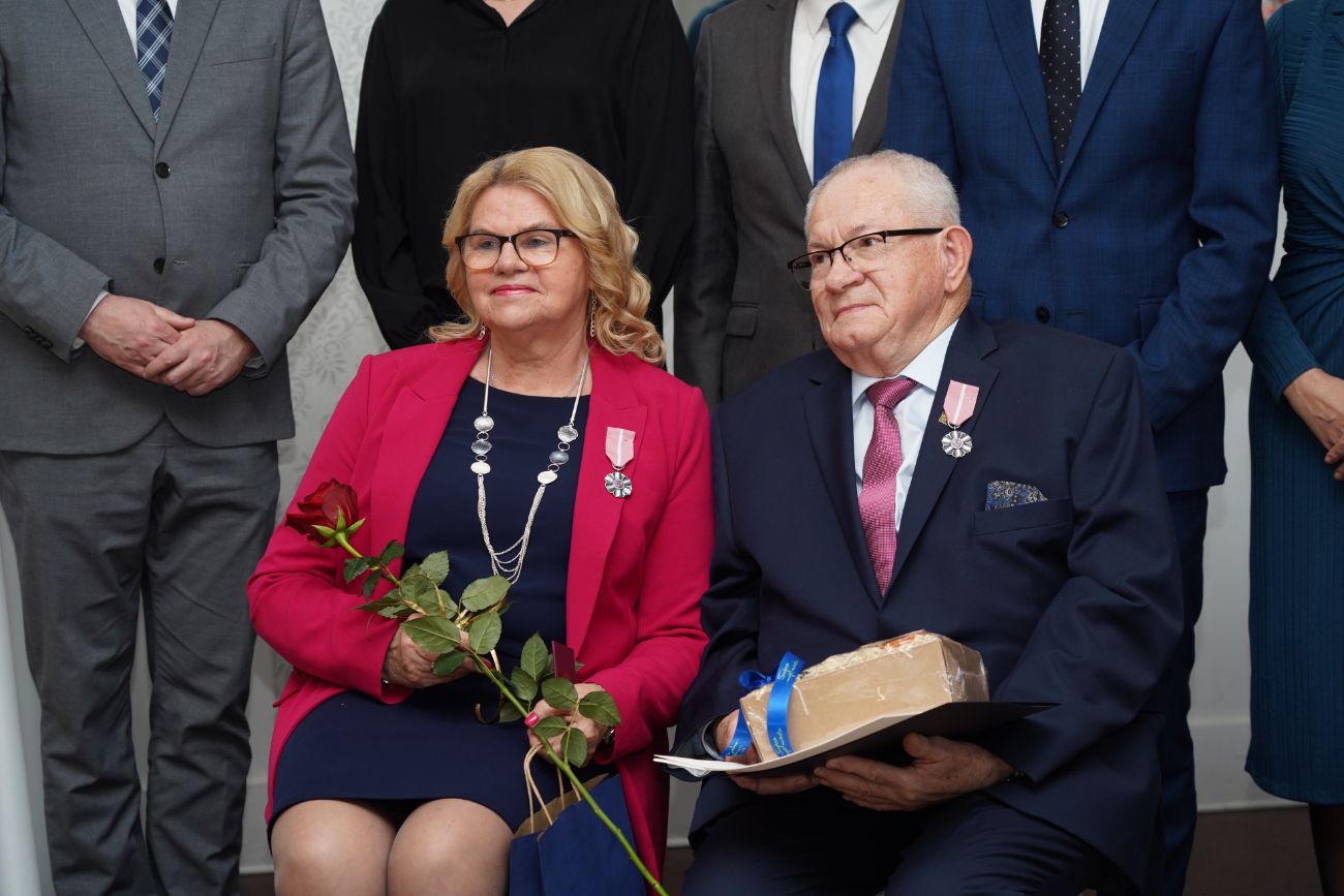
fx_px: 3285
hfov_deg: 23.1
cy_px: 448
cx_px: 672
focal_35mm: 88
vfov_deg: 15.5
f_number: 5
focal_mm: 88
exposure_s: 1/100
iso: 640
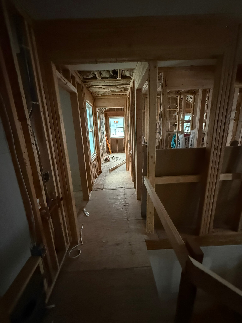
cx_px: 121
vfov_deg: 102.1
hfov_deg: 85.7
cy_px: 162
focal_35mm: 14
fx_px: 130
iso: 1250
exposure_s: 1/41
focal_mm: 2.22
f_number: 2.2
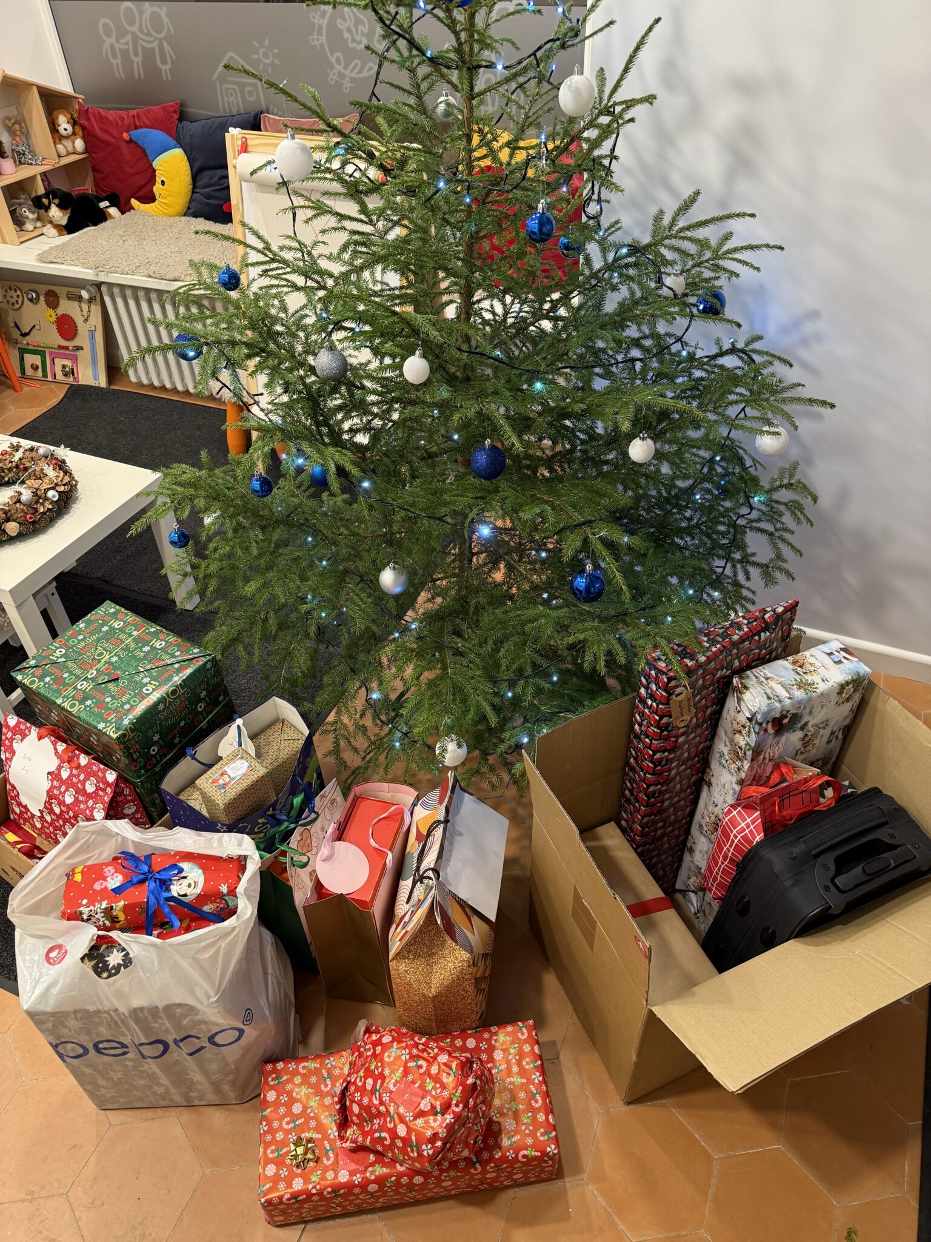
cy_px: 621
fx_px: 861
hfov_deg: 56.8
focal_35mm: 24
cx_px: 466
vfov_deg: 71.6
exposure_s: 1/50
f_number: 1.78
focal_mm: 6.76
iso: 250
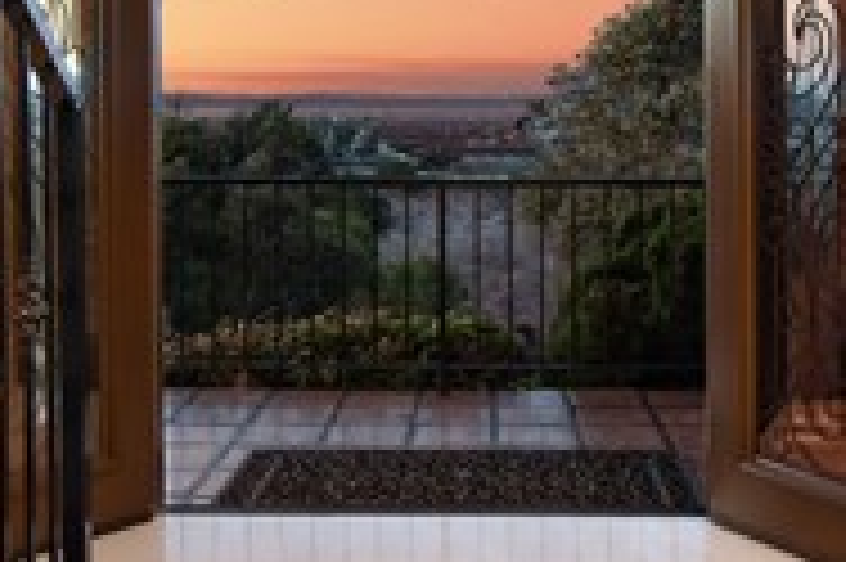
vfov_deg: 25.7
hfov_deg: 38.9
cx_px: 432
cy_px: 67
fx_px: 1197
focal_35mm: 51
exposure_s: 1/10
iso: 640
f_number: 8
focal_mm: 10
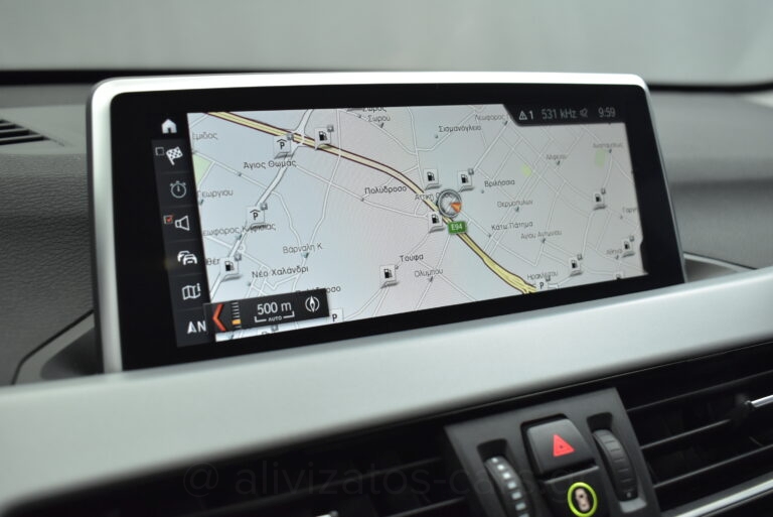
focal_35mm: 36
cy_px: 258
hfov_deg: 53.1
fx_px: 773
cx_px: 386
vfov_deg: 36.9
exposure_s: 1/80
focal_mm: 24
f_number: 4.5
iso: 1600
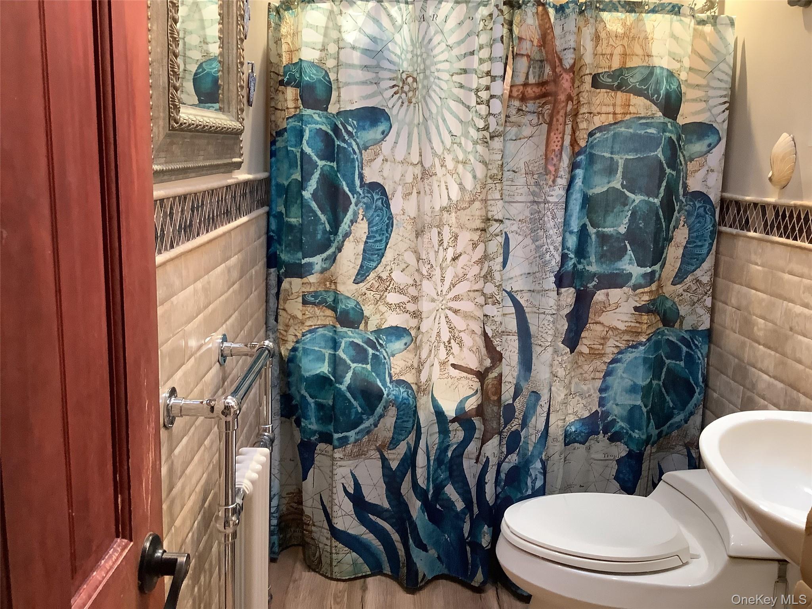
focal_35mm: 31
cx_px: 406
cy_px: 304
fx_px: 727
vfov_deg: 45.4
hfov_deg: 58.4
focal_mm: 3.3
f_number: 2.4
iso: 250
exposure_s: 1/60
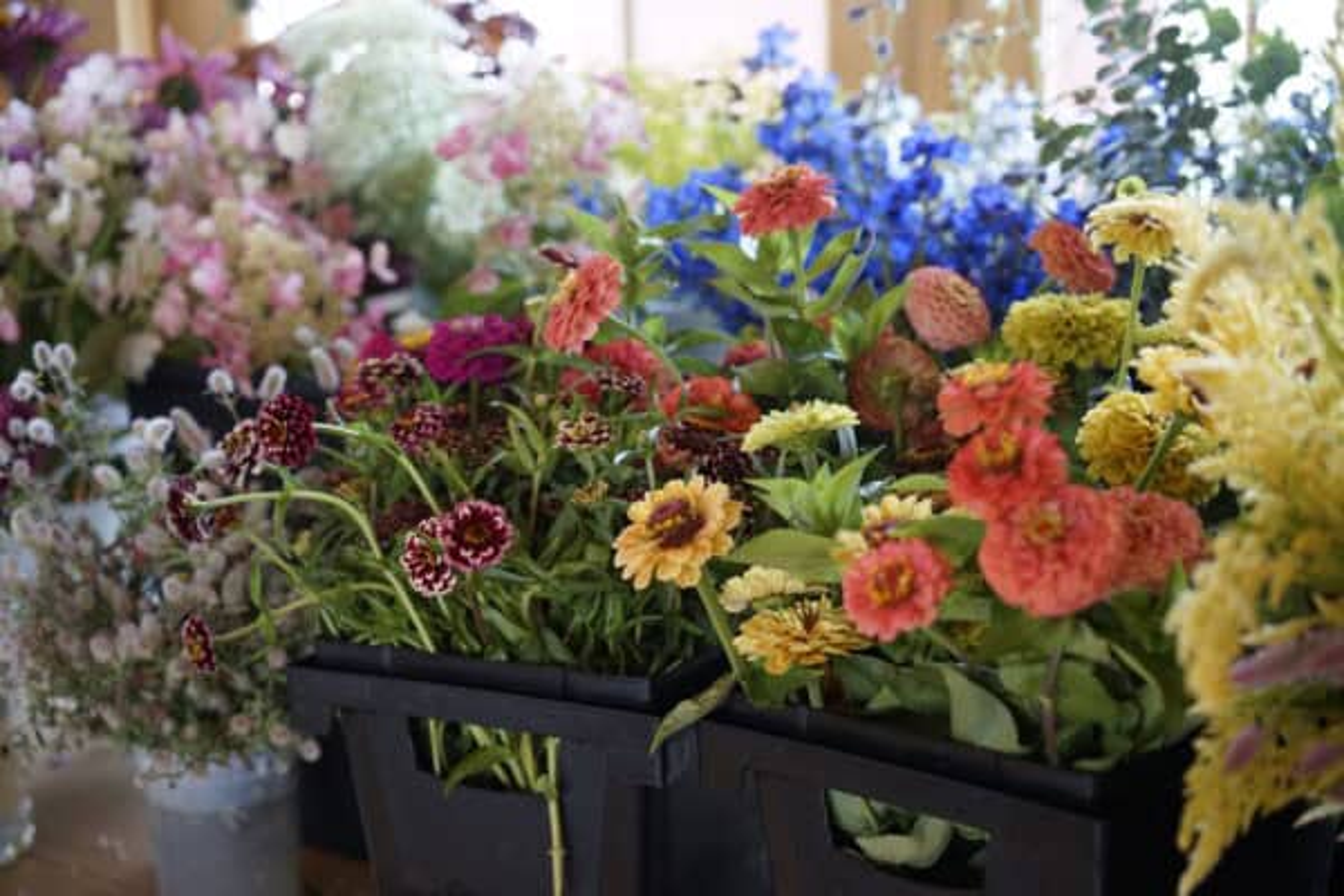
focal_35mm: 55
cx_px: 672
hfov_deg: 36.2
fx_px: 2053
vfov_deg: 24.6
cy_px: 448
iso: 1600
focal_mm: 55
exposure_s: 1/160
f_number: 3.2
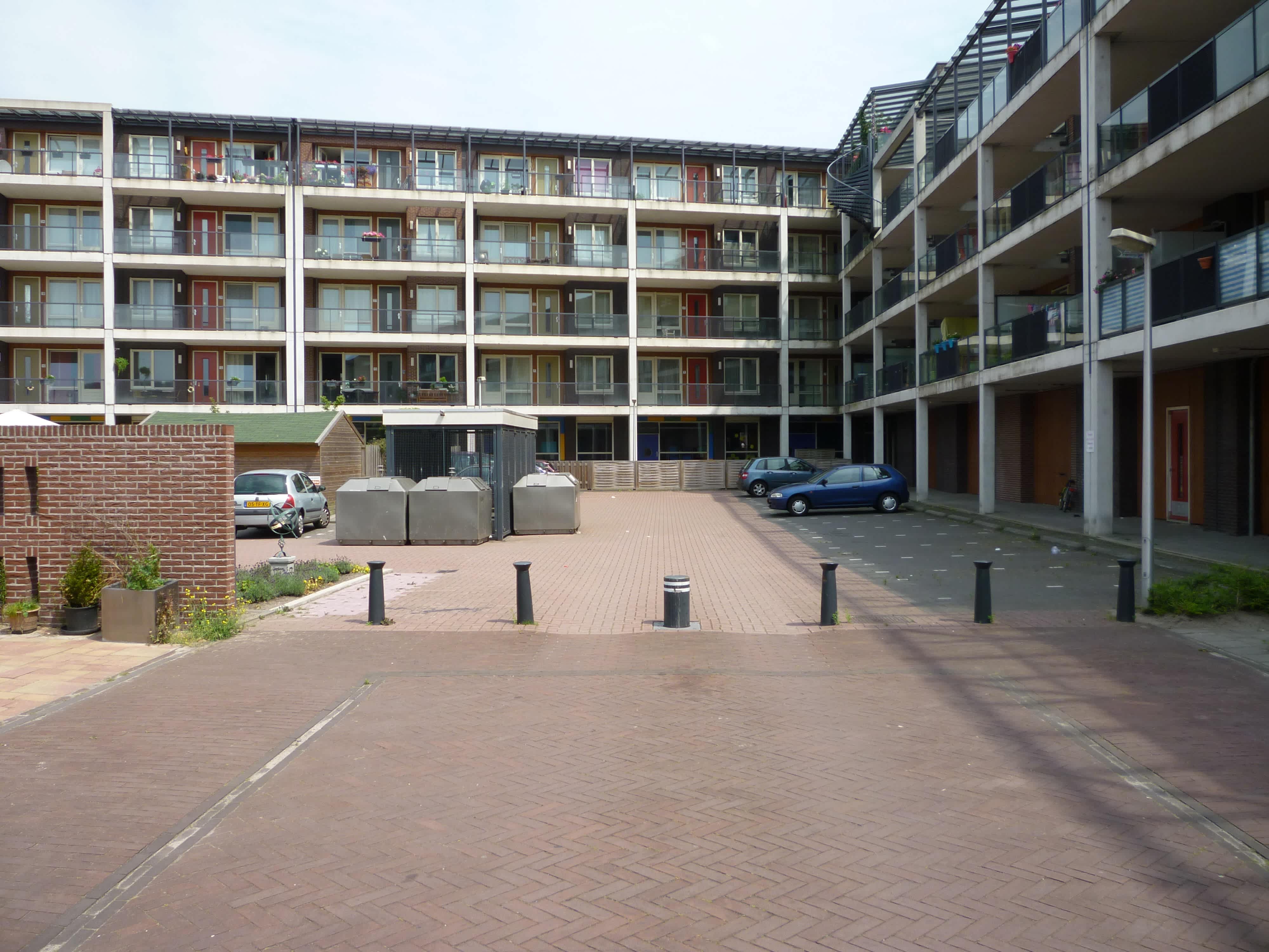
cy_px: 476
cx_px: 634
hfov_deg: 61.7
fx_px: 1063
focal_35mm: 29
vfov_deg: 48.2
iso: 80
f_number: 3.5
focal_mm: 5.2
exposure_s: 1/500
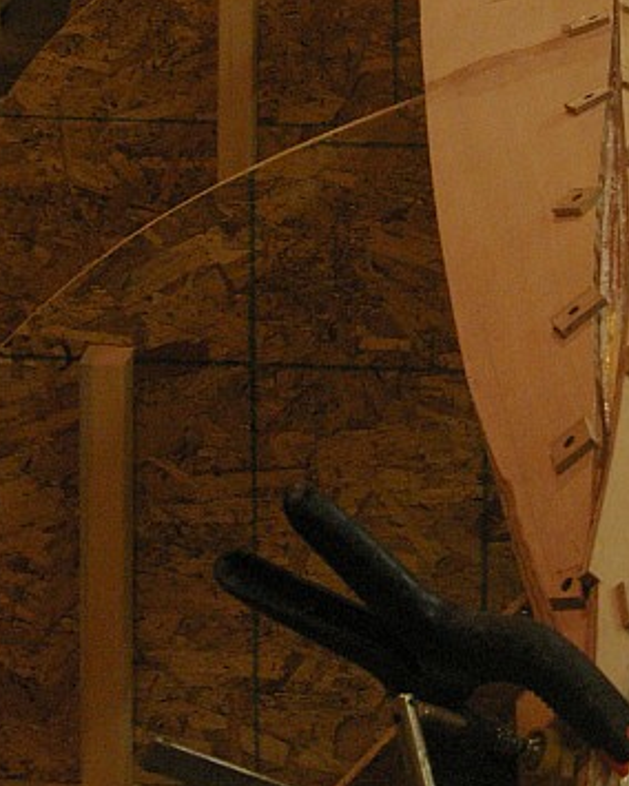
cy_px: 55
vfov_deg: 18.3
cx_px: 595
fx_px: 2397
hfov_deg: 14.8
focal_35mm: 103
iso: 1600
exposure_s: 1/20
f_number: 6.7
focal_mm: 26
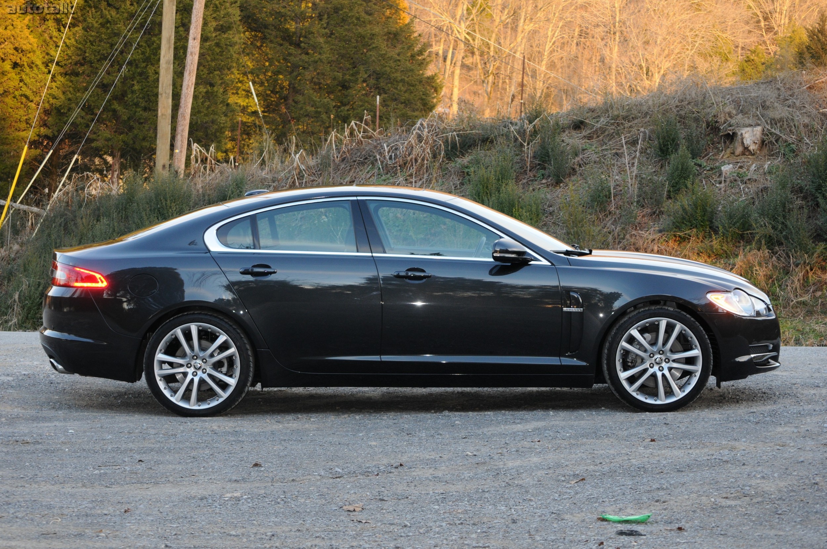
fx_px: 1893
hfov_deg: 24.6
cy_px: 274
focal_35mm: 82
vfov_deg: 16.5
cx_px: 414
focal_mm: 55
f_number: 8
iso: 500
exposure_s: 1/60
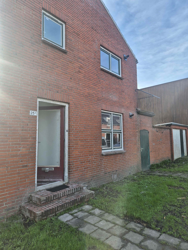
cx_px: 94
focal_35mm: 23
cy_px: 125
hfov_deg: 58.9
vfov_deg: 73.9
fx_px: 167
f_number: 1.8
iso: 25
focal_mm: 5.4
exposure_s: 1/684
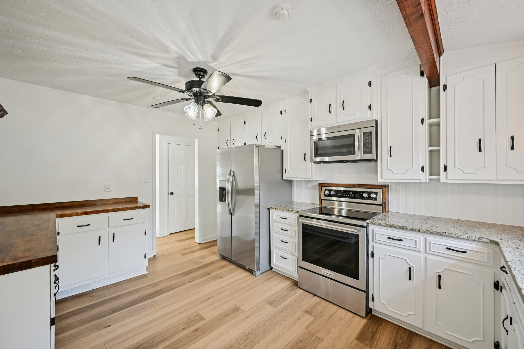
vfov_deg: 81.2
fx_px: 204
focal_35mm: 14
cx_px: 262
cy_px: 174
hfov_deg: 104.3
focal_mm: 14
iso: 360
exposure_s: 1/15
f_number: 8
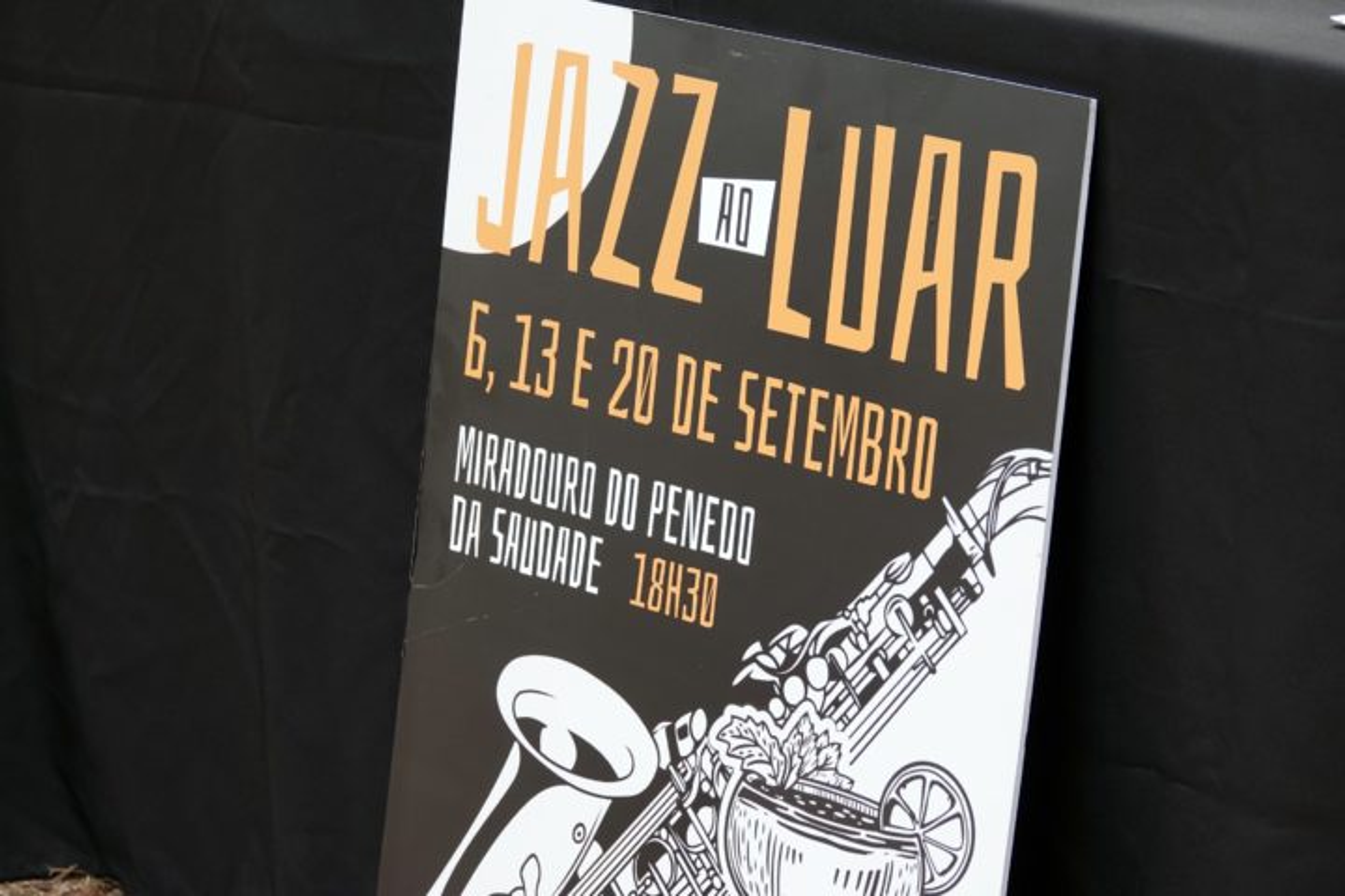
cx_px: 672
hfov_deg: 13.8
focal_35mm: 149
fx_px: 5566
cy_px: 448
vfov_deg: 9.2
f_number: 4
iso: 250
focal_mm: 54.57
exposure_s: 1/160
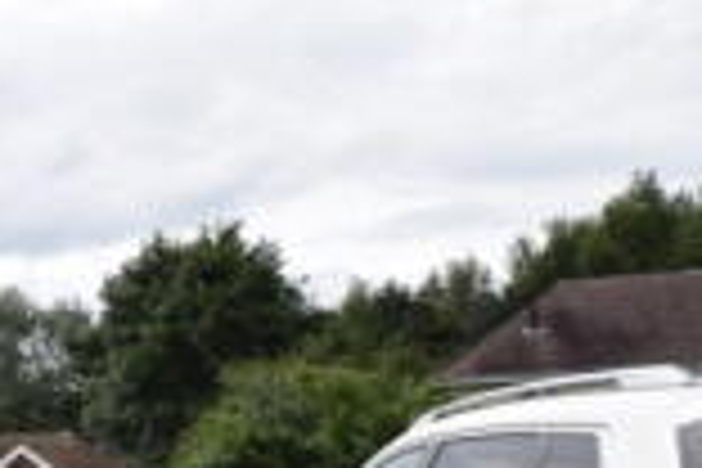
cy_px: 430
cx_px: -704
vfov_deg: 21.1
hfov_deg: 19.0
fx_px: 1228
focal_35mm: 63
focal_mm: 10
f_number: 14
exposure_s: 1/160
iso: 400
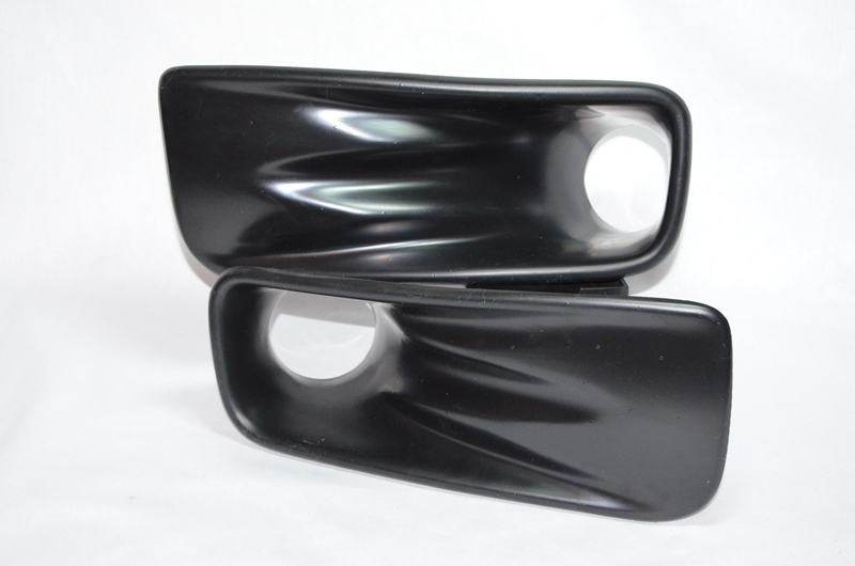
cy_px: 283
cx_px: 428
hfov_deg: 29.9
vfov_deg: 20.1
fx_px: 1600
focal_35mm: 68
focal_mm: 45
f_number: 7.1
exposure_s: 1/60
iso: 3200
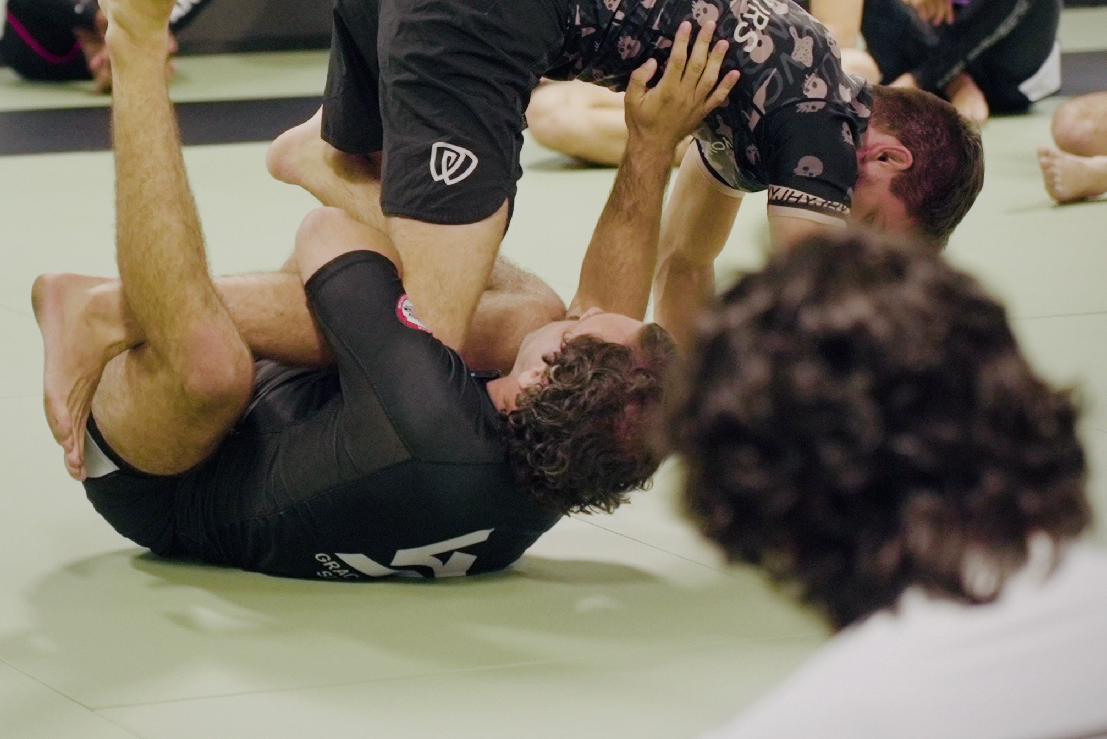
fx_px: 4860
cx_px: 245
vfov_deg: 8.7
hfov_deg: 12.9
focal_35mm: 158
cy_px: 169
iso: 12800
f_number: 2.8
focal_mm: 75
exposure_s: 1/640
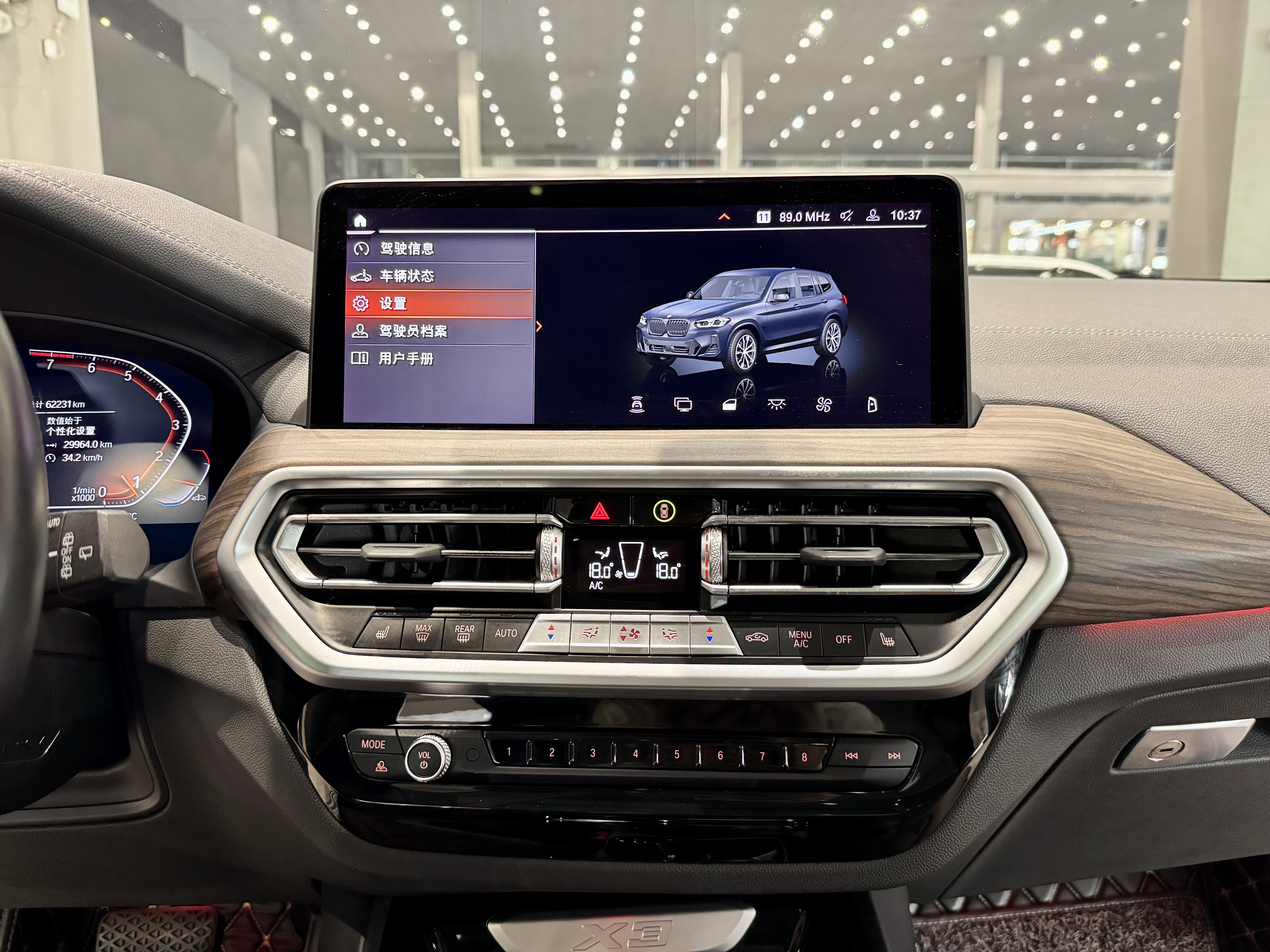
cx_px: 635
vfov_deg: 56.8
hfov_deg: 71.6
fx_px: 881
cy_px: 476
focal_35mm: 24
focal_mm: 6.76
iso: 1250
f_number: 1.78
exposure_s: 1/25
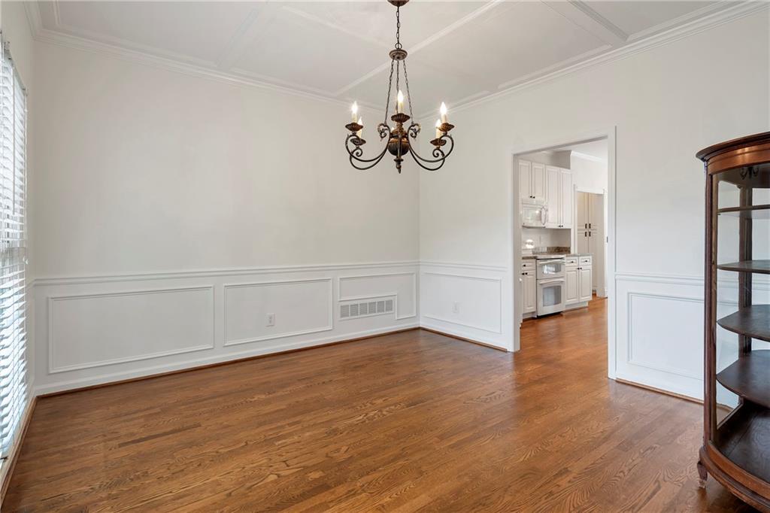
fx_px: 363
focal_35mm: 17
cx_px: 385
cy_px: 256
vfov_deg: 70.4
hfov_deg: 93.3
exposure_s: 1/6
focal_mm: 17
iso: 320
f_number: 8
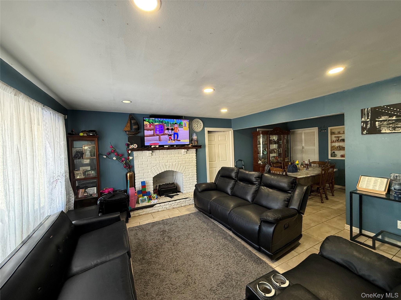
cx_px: 200
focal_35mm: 14
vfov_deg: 85.7
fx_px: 162
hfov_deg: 102.1
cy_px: 150
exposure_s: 1/60
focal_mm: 2.22
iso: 250
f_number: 2.2
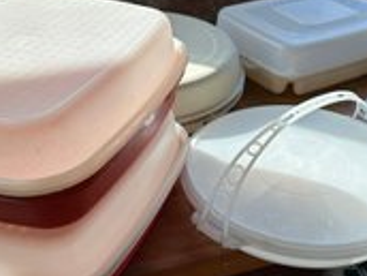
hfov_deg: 39.0
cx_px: 255
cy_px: 144
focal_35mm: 48
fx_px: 509
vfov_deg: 30.3
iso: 80
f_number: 1.78
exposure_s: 1/489
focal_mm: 6.86
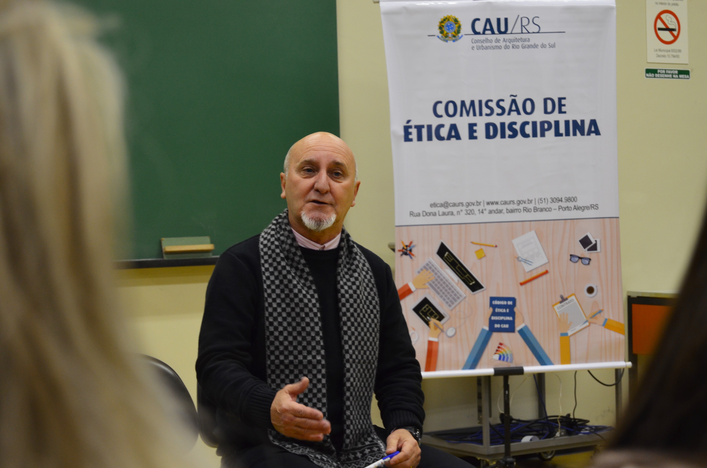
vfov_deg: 16.5
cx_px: 354
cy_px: 234
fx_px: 1617
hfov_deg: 24.7
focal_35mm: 82
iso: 800
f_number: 5.6
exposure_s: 1/40
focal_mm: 55
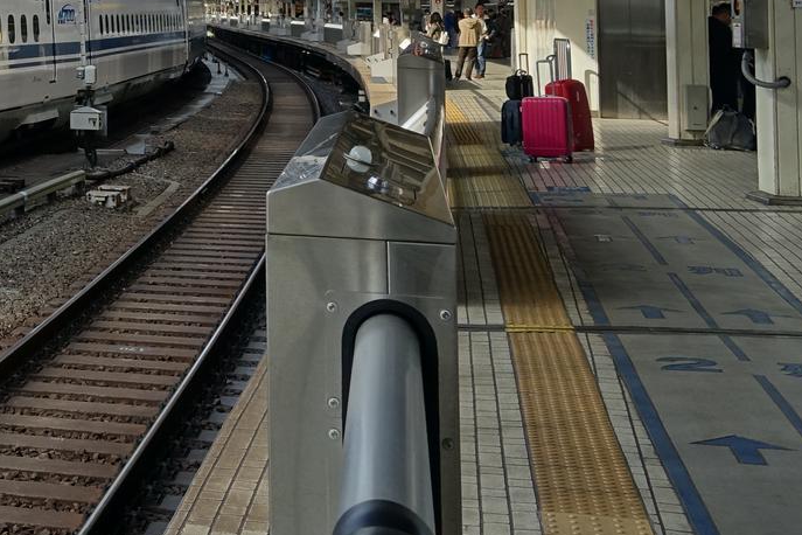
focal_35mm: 76
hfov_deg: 23.7
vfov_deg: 17.0
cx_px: -223
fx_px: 1693
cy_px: -140
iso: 125
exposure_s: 1/400
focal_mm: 10.6
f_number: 4
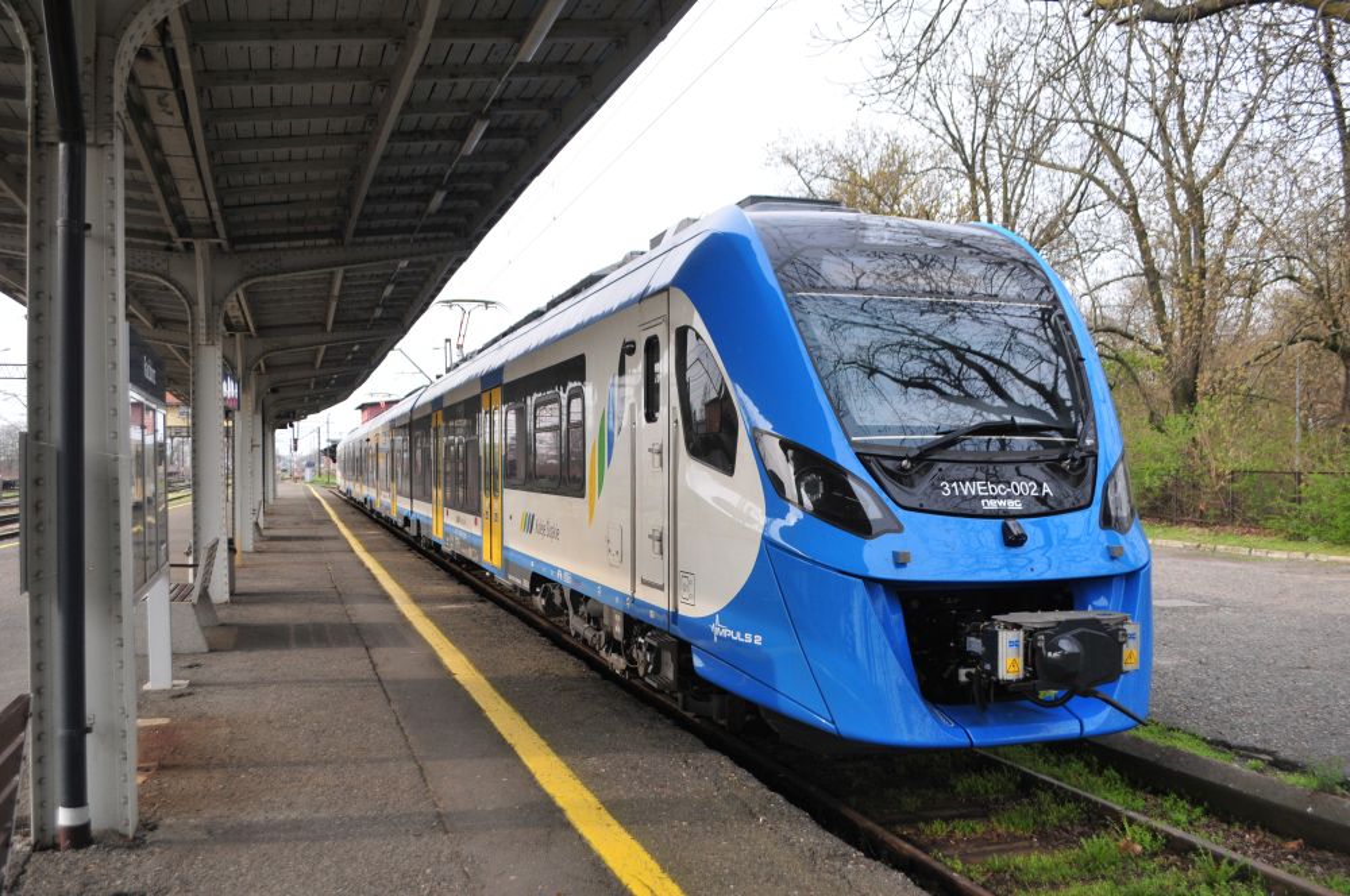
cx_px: 675
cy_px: 448
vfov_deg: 39.9
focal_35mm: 33
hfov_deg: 57.3
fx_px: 1236
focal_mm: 22
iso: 400
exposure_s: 1/800
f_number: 4.5
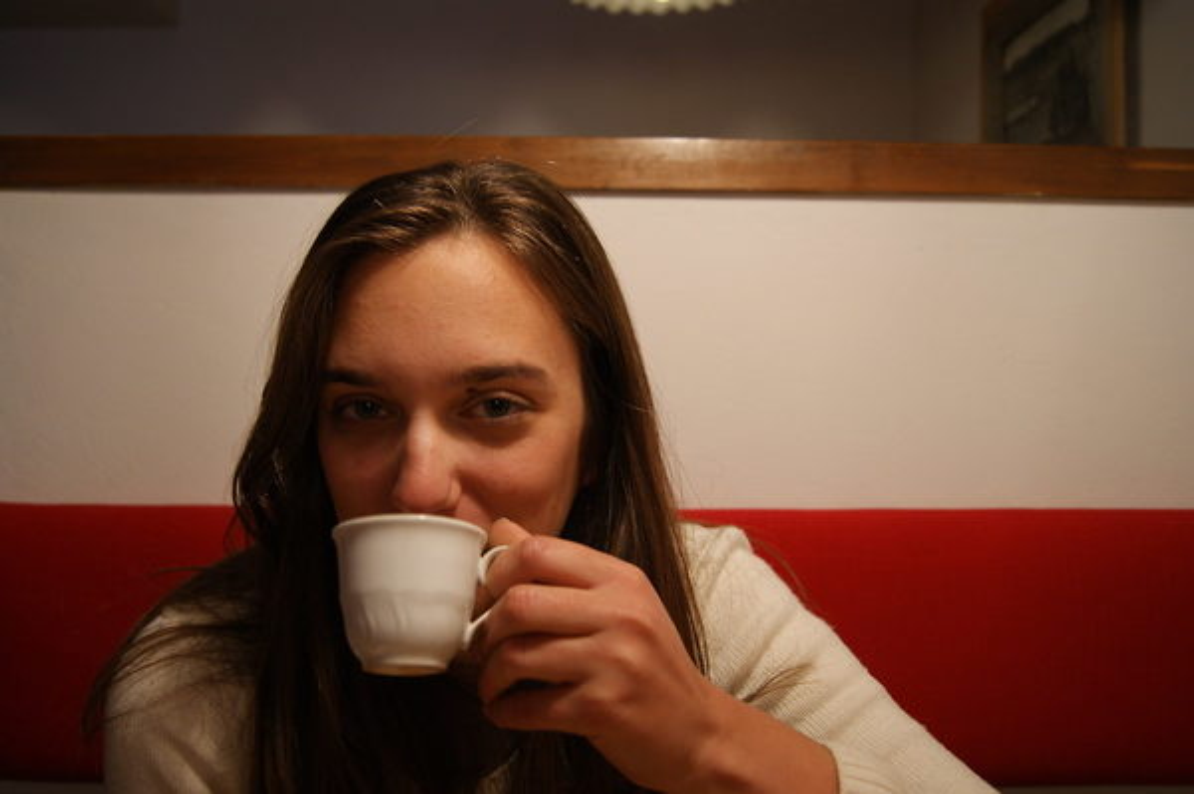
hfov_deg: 57.3
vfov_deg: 39.9
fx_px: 1094
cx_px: 597
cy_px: 397
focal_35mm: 33
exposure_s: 1/20
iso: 400
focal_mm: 22
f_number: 4
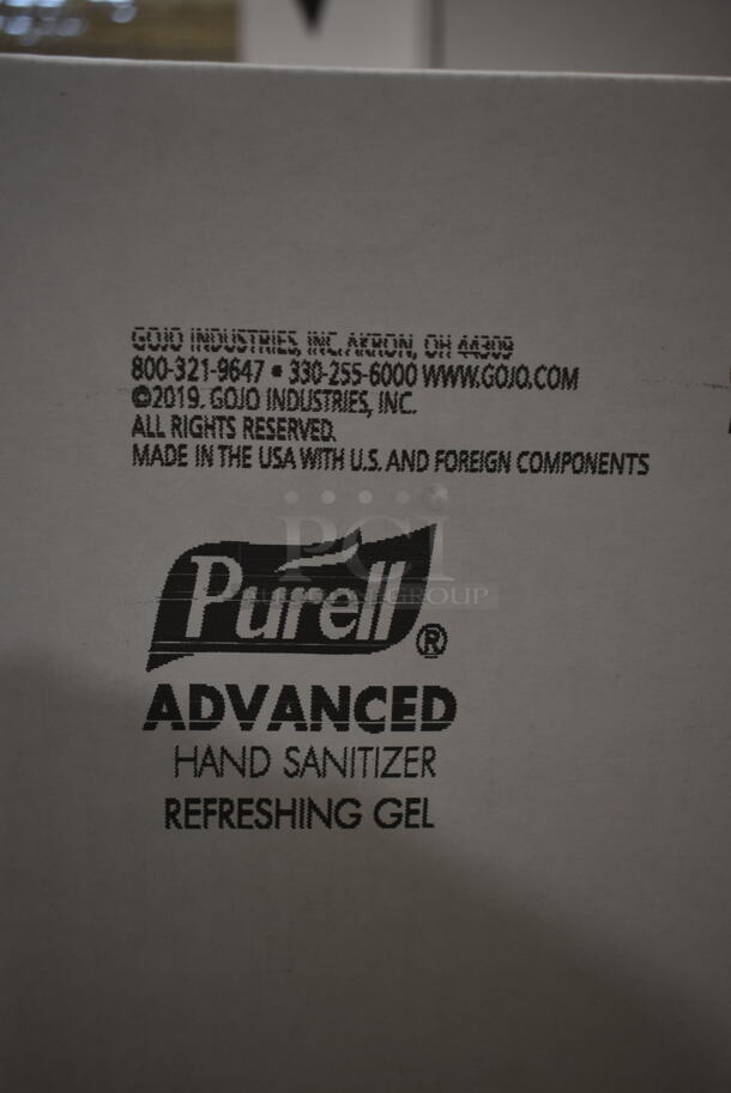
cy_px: 546
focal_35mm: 38
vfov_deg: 51.3
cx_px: 366
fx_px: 1140
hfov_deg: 35.5
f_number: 4
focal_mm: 25
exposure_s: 1/40
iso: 250
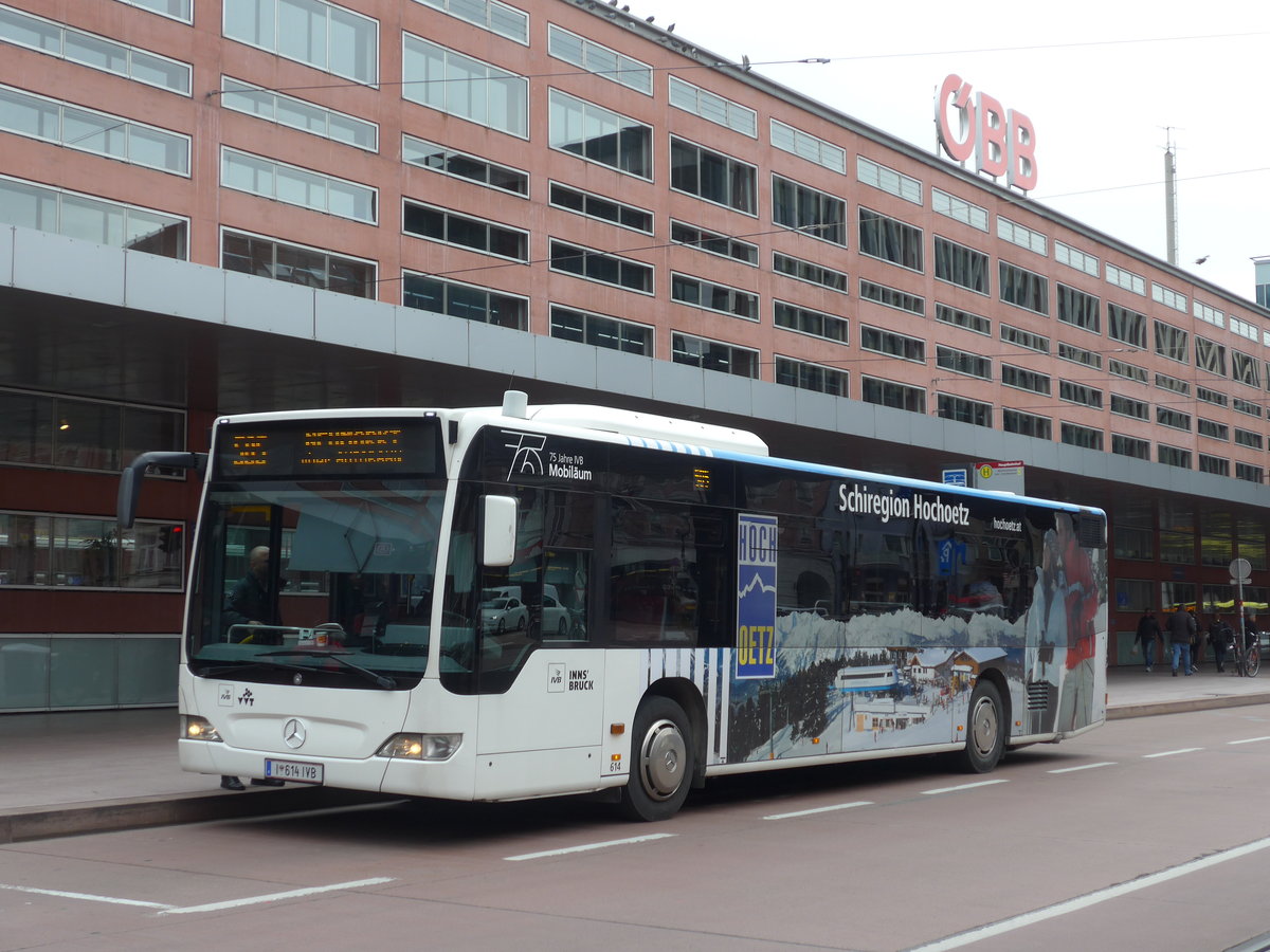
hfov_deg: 34.9
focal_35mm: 55
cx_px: 635
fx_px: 2018
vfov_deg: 26.6
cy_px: 476
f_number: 3.4
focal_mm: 11.3
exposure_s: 1/200
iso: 80
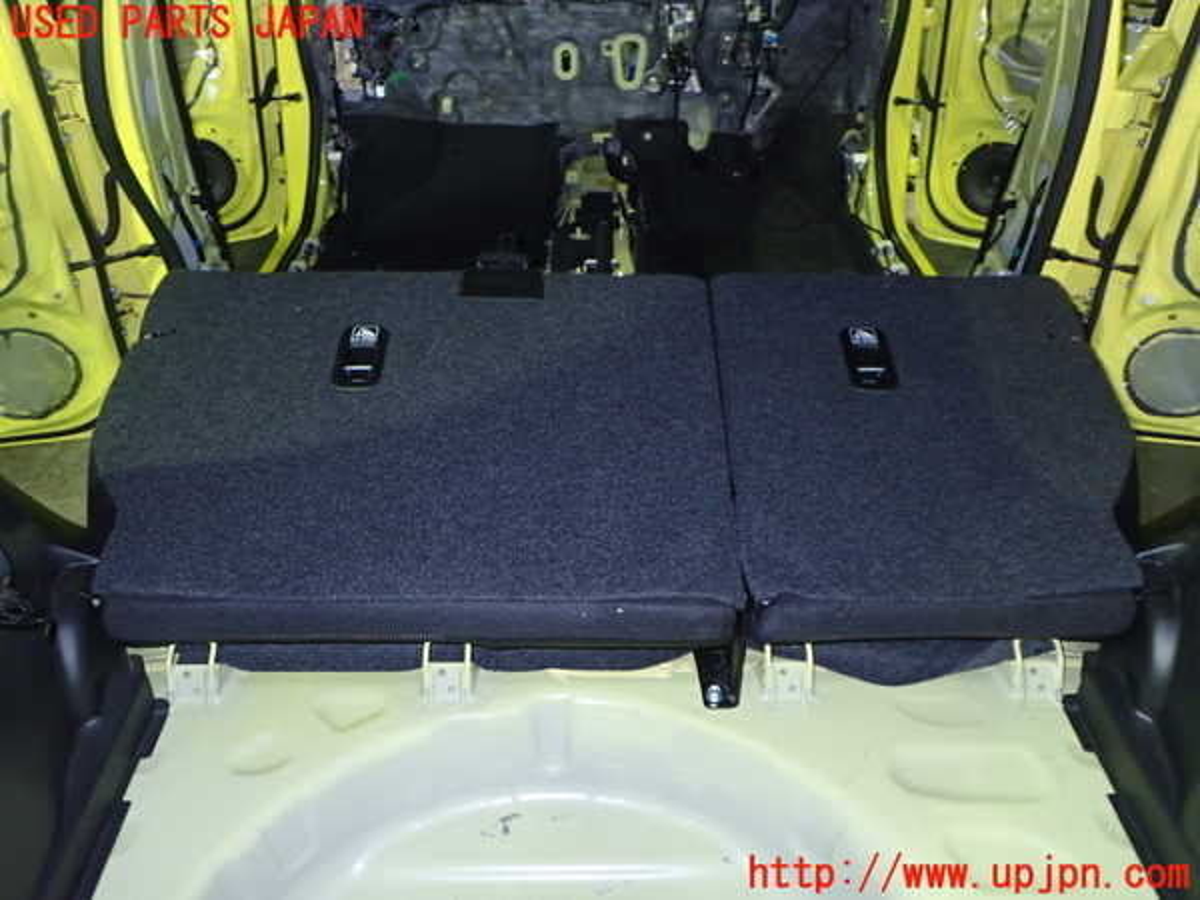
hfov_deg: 60.0
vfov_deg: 46.8
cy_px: 450
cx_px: 600
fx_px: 1040
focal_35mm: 30
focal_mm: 5.5
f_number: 2.3
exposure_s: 1/30
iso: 500
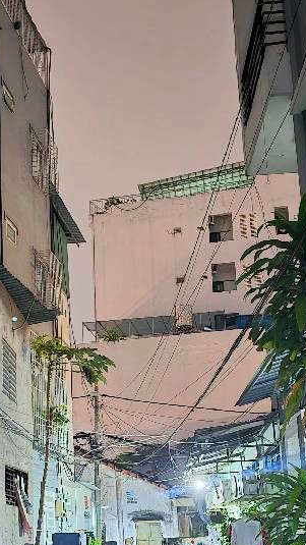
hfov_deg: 24.8
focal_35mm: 48
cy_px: 388
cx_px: 107
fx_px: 692
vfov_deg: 42.0
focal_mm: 6.3
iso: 2500
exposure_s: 1/16.7
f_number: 1.7
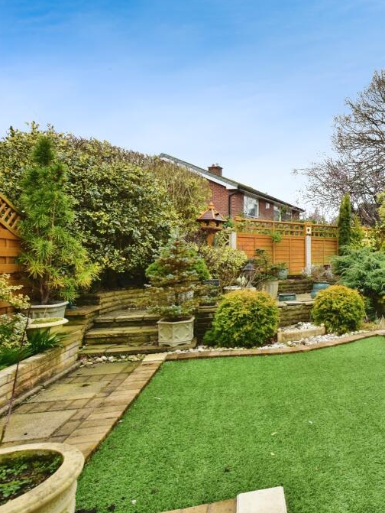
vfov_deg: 76.4
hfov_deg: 51.4
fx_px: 326
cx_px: 369
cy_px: 253
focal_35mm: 22
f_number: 8
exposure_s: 1/320
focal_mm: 10
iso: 640
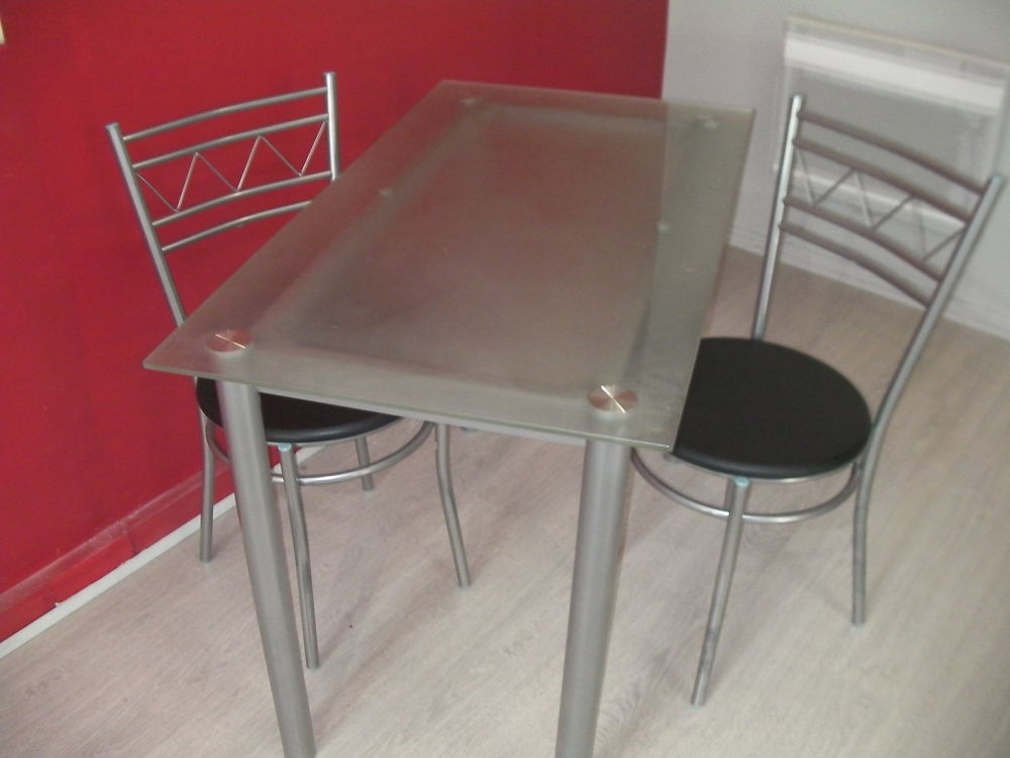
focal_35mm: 38
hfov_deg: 49.0
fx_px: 1109
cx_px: 505
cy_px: 379
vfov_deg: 37.7
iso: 306
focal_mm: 6.3
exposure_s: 1/30
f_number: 3.5
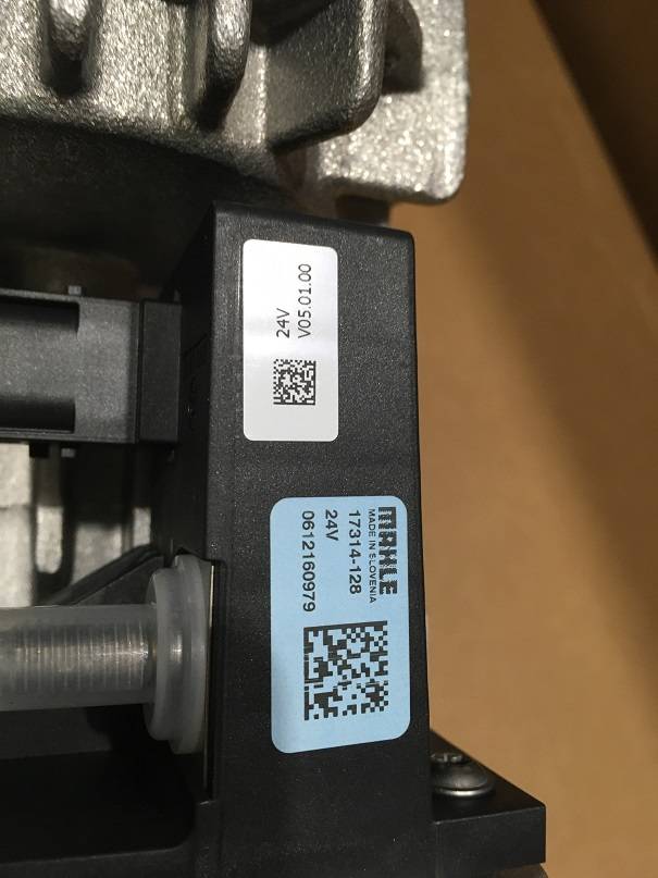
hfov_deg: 48.2
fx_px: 735
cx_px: 329
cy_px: 439
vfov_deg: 61.7
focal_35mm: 29
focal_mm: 4.15
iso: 125
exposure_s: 1/33
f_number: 2.2
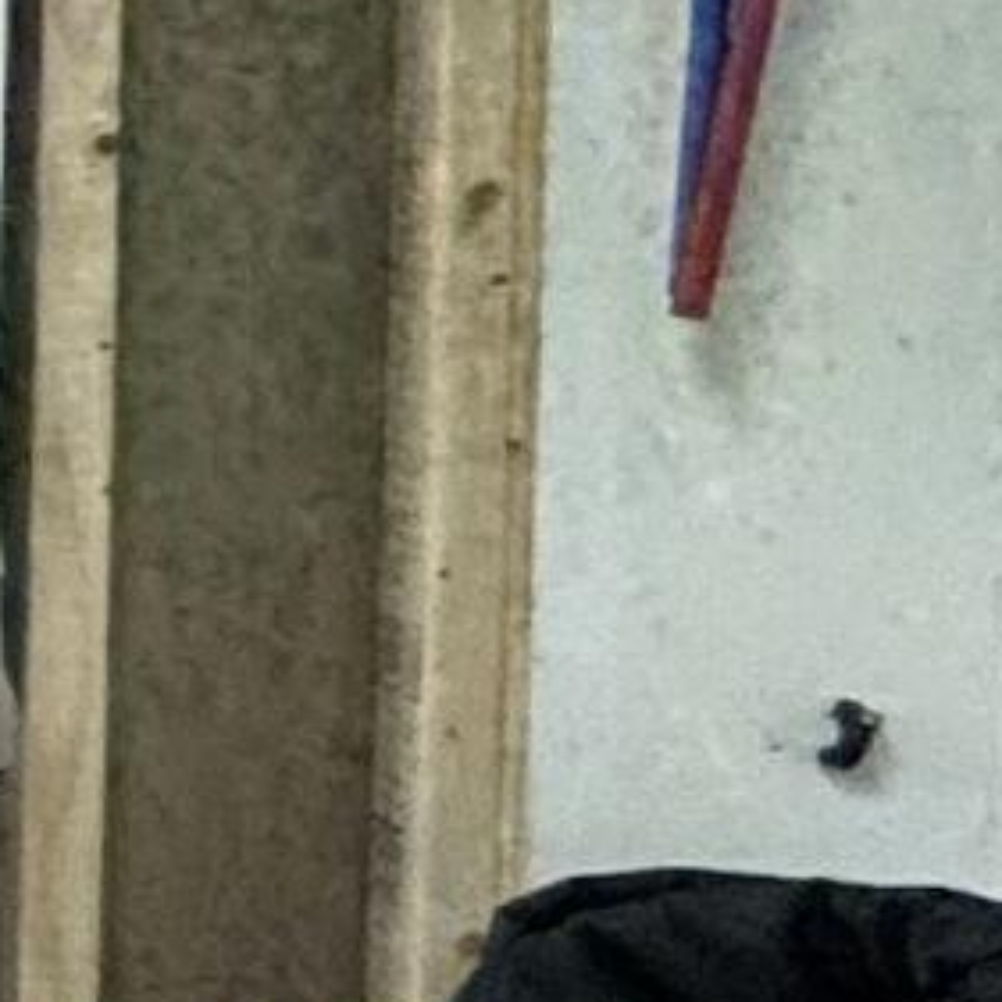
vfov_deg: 13.1
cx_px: -3790
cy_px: 100
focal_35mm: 132
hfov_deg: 6.7
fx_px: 4323
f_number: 2.2
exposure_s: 1/120
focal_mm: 2.22
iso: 40
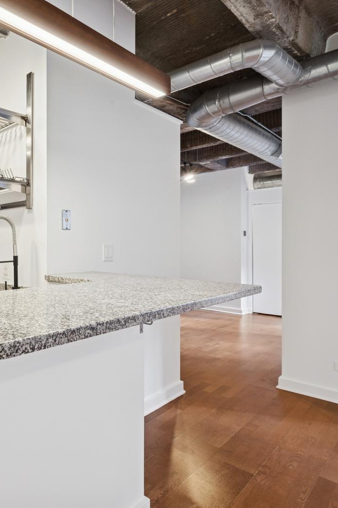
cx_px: -53
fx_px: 310
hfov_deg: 41.9
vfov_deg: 78.6
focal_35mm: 22
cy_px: 251
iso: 200
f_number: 11
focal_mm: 14
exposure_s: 1/15
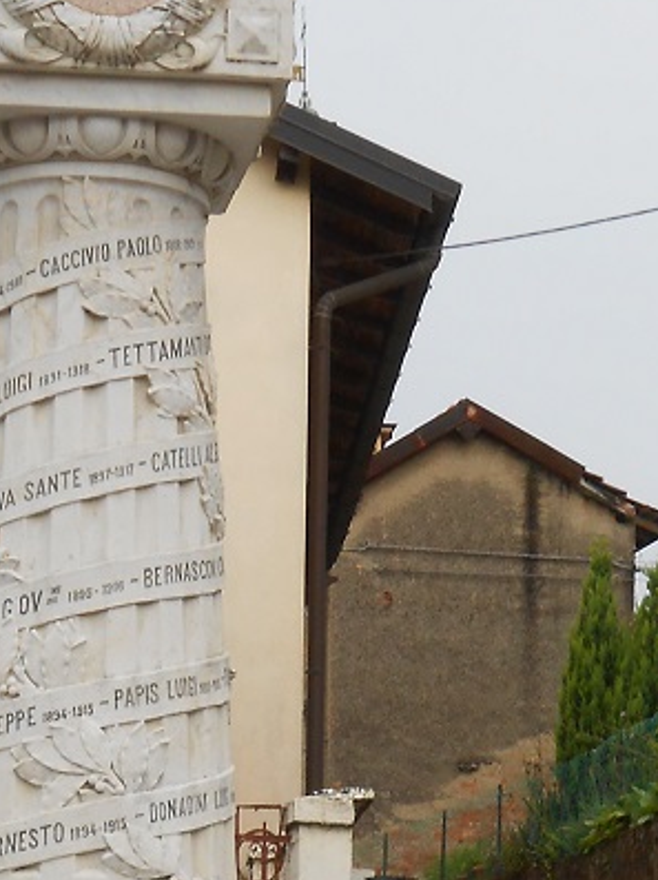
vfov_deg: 13.6
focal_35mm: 142
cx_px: 115
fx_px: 3605
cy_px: 960
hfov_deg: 10.4
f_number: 4.5
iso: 80
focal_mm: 7.8
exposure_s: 1/40
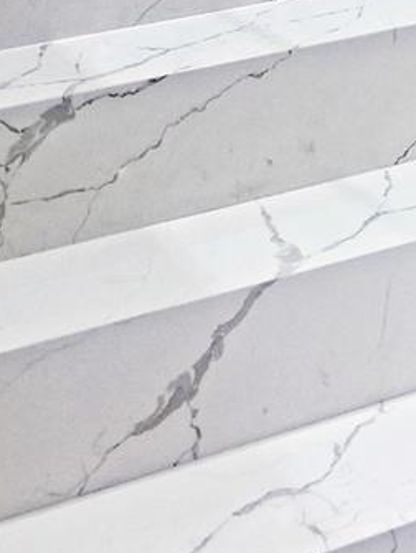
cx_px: 606
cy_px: -191
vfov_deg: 19.3
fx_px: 1487
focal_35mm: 93
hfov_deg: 14.9
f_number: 1.7
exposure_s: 1/30
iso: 160
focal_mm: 4.25
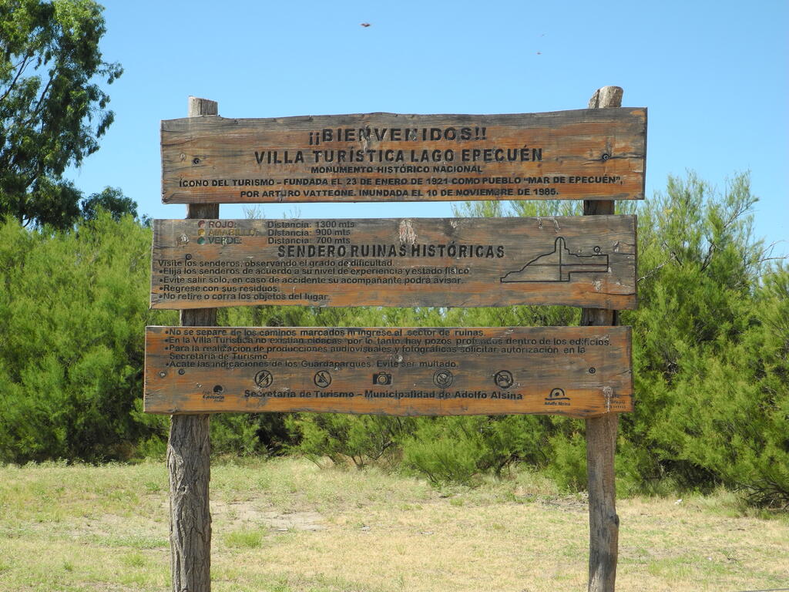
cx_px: 394
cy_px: 296
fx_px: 1550
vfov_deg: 21.6
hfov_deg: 28.6
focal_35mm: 68
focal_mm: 14.5
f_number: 4
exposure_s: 1/640
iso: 100
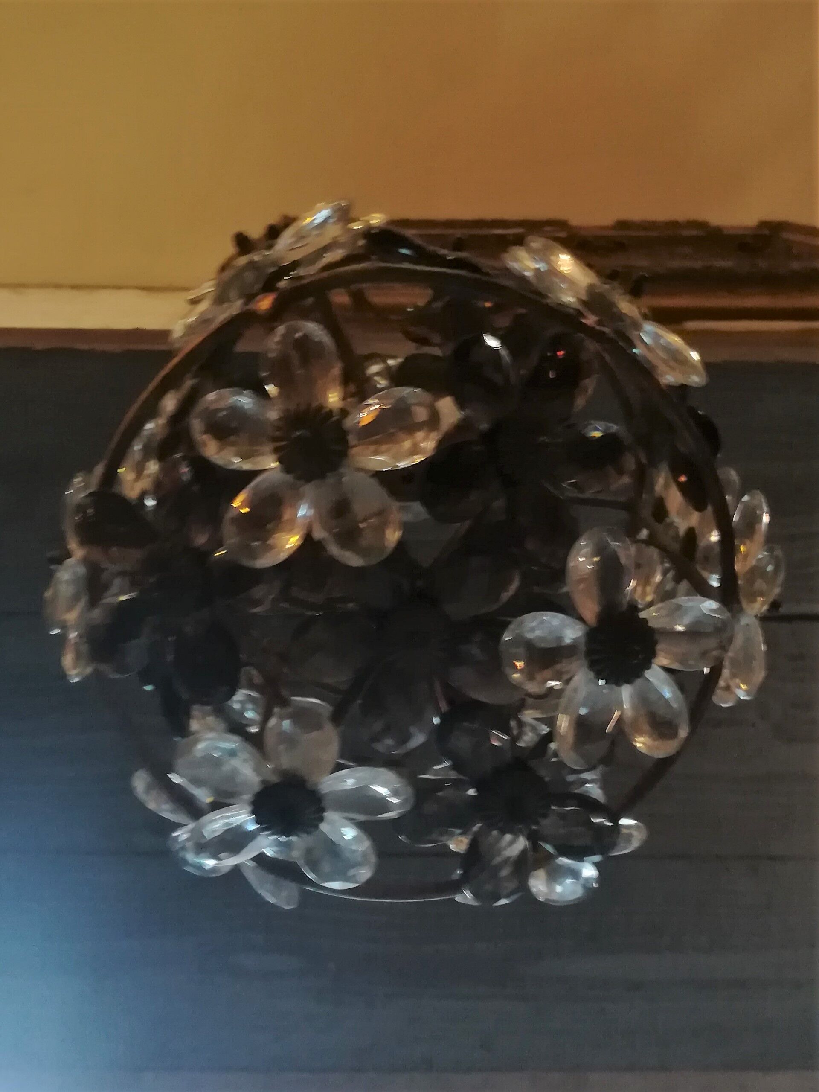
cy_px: 546
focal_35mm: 26
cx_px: 410
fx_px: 820
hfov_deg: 53.1
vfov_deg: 67.3
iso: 400
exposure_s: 1/25
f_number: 2.2
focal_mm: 3.83
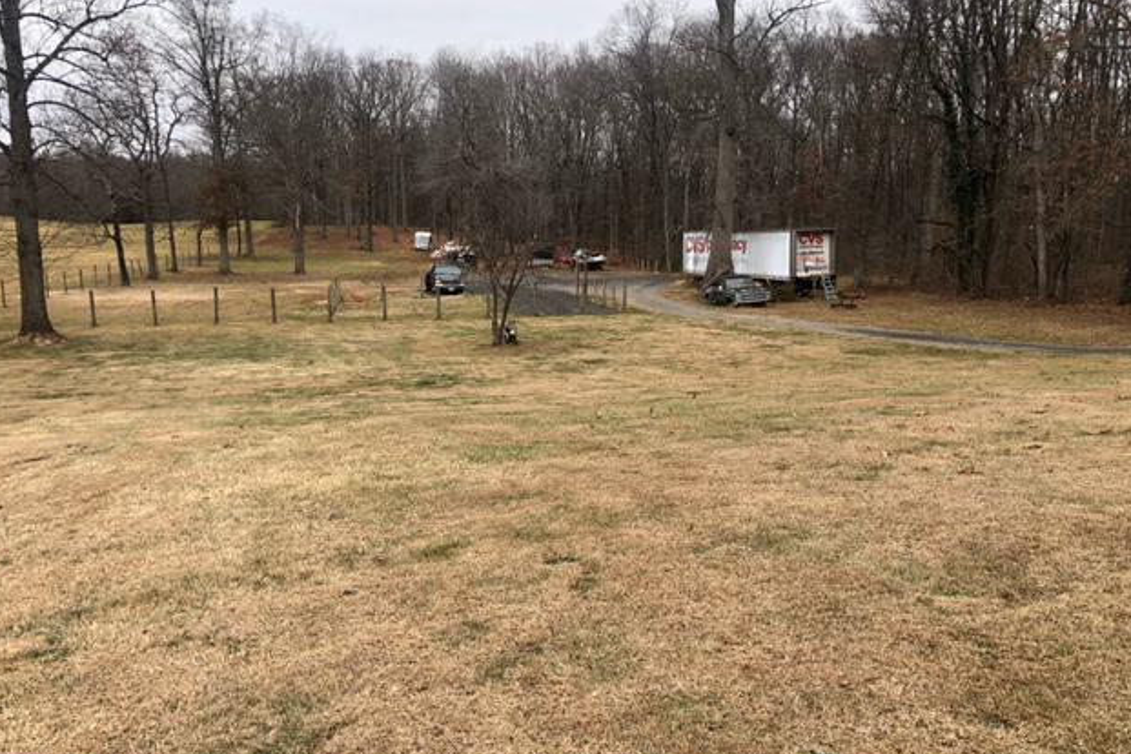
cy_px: 373
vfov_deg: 43.6
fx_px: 942
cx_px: 563
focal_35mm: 30
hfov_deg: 61.9
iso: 20
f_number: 1.8
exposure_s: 1/397
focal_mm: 4
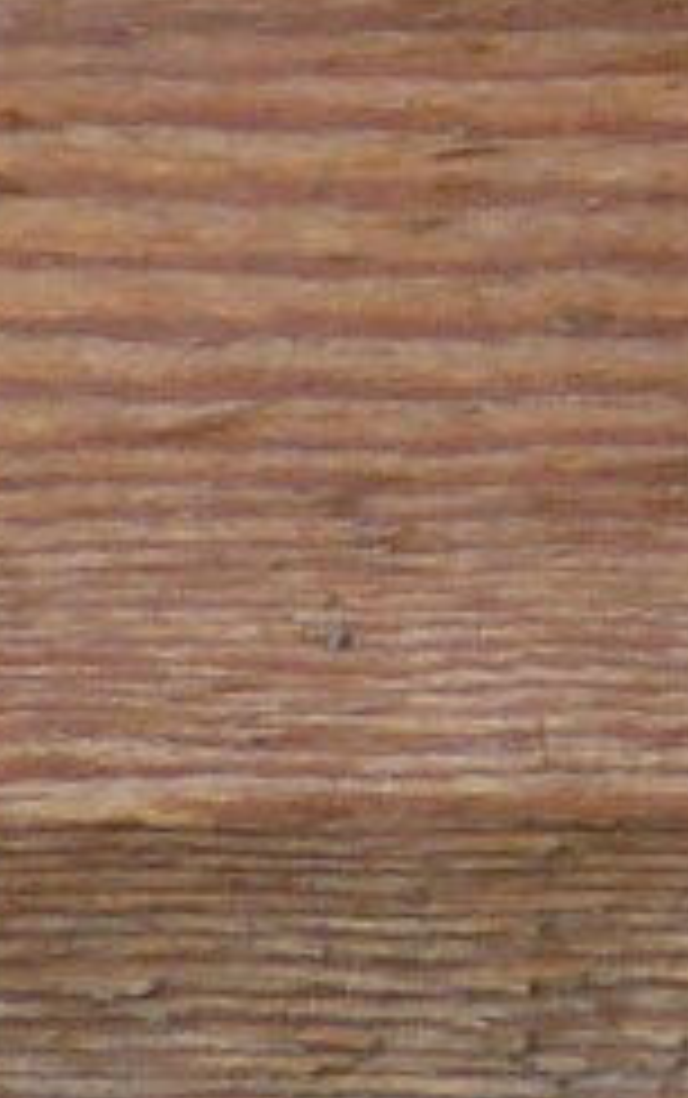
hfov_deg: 2.1
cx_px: 2846
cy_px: -2650
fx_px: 18287
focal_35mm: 611
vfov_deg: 3.3
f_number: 3.2
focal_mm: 10
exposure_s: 1/60
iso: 80
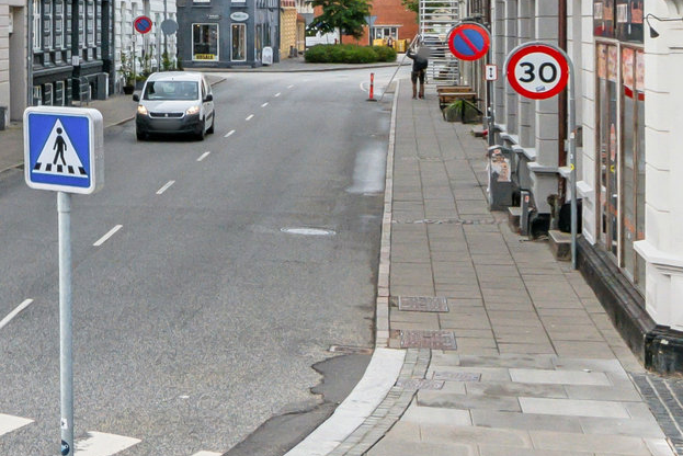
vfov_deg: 15.6
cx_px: -355
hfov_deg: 21.7
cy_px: -320
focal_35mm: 77
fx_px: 1461
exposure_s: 1/500
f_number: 11
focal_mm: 16
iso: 800
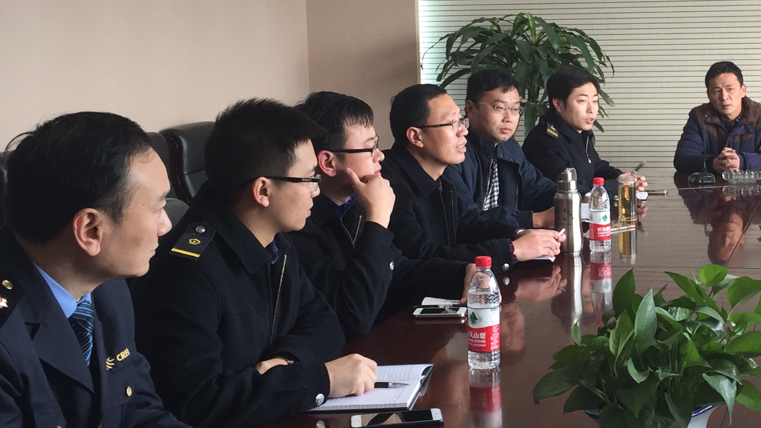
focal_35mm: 64
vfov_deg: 18.7
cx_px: 638
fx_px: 1291
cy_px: 130
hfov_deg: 31.7
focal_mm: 4.15
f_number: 2.2
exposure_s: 1/50
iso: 40
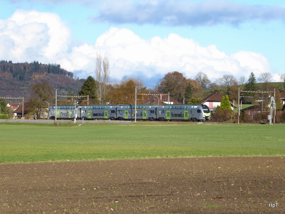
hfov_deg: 10.4
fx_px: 1573
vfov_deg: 7.8
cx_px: 142
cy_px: 107
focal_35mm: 191
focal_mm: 30.9
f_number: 5.6
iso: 80
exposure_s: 1/200
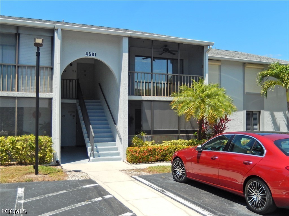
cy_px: 108
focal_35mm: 36
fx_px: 301
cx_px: 144
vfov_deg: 39.7
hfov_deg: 51.4
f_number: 4
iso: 125
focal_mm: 6.5
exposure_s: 1/1000
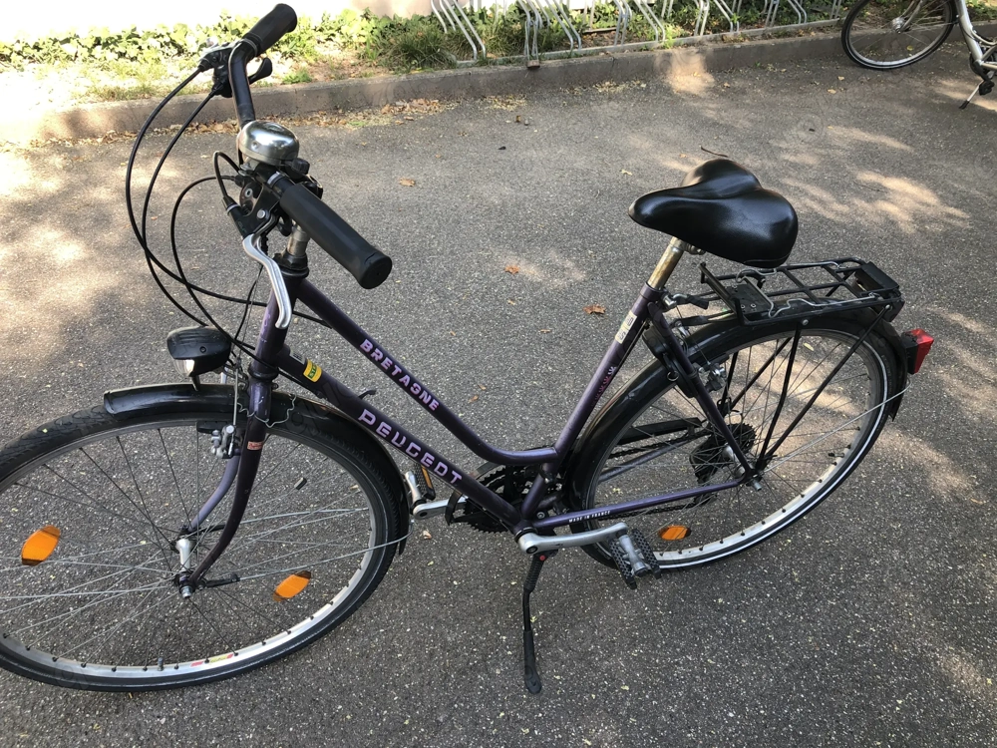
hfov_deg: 63.4
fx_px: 806
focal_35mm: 28
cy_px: 374
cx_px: 498
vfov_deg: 49.7
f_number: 1.8
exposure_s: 1/204
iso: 20
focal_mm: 3.99
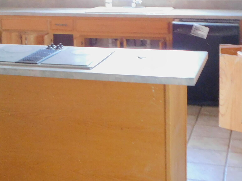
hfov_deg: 24.9
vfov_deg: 18.8
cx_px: 45
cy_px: 20
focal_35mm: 77
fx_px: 538
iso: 400
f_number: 3.2
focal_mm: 5.3
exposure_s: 1/8
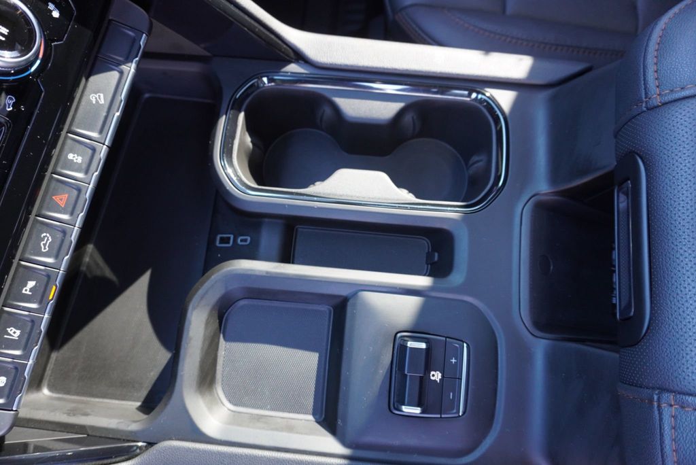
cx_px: 348
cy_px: 232
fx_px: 464
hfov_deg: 73.7
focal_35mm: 24
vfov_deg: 53.2
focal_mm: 16
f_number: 4
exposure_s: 1/60
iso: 1250
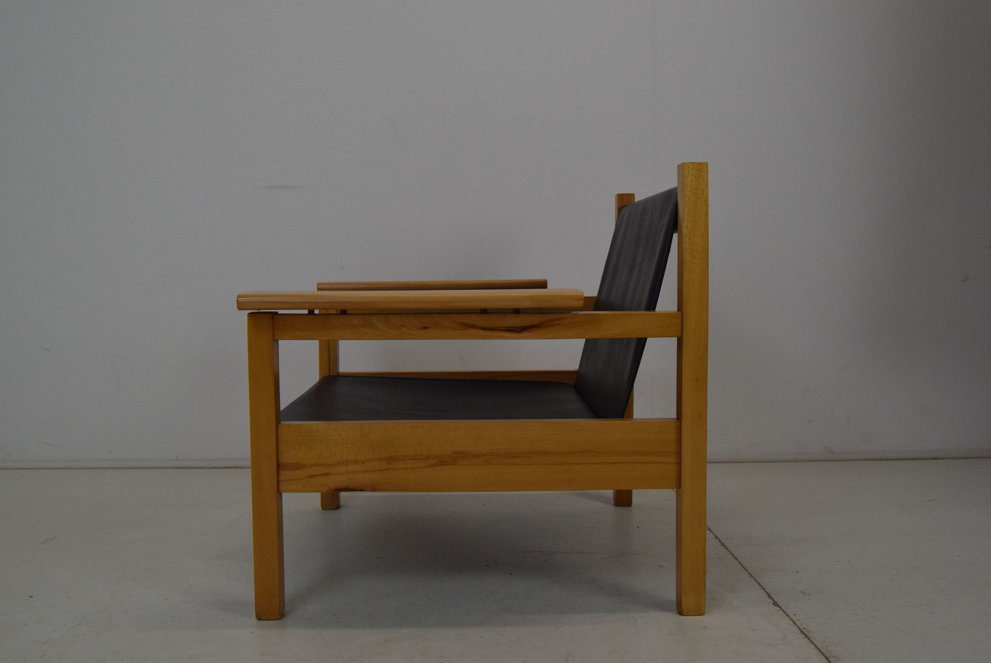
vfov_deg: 40.0
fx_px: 909
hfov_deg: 57.2
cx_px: 496
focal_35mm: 33
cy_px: 332
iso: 1600
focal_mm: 22
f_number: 10
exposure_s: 1/400
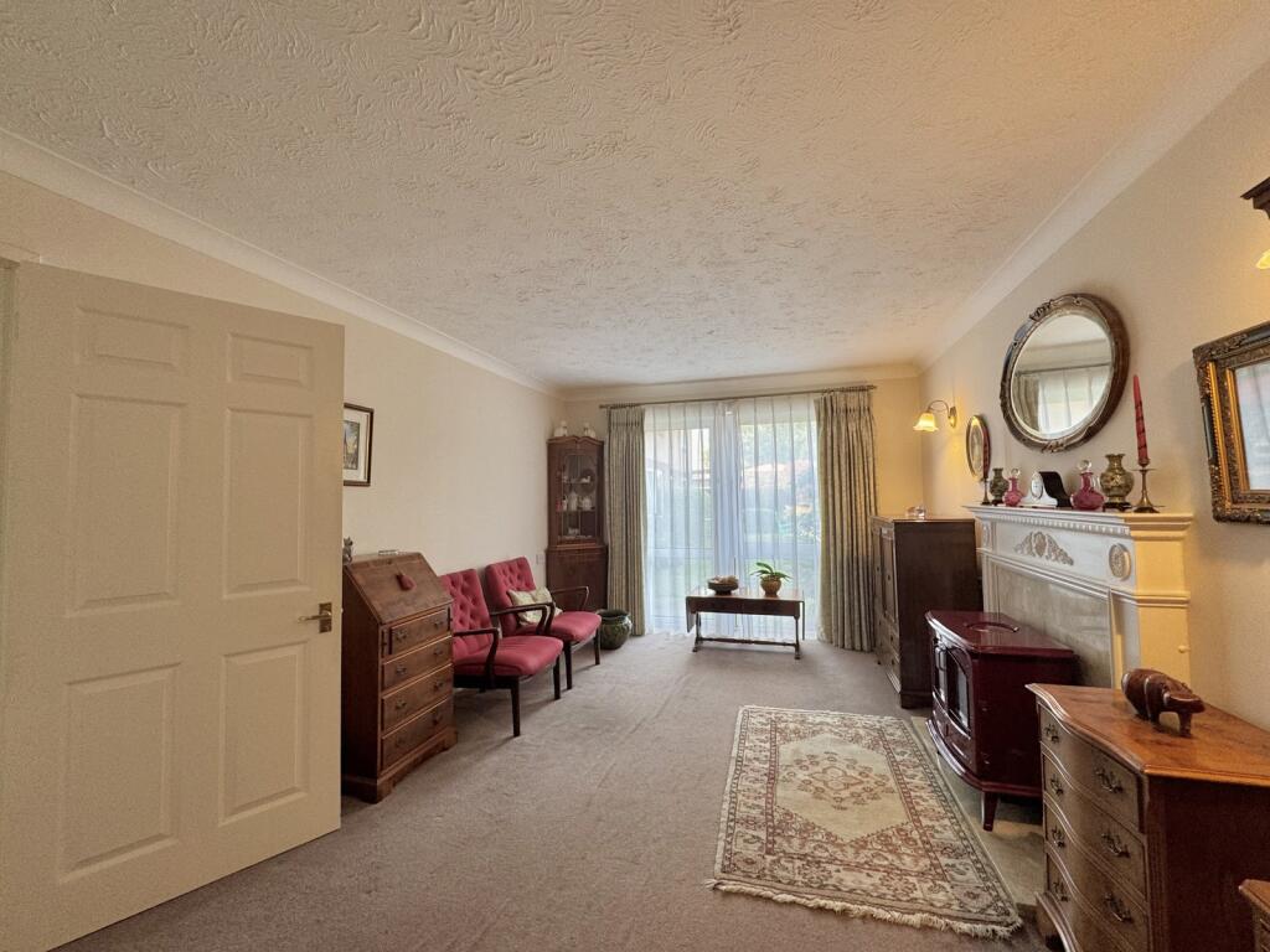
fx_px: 514
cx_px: 635
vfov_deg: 85.7
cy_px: 476
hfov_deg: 102.1
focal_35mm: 14
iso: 100
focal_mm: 2.22
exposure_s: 1/100
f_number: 2.2
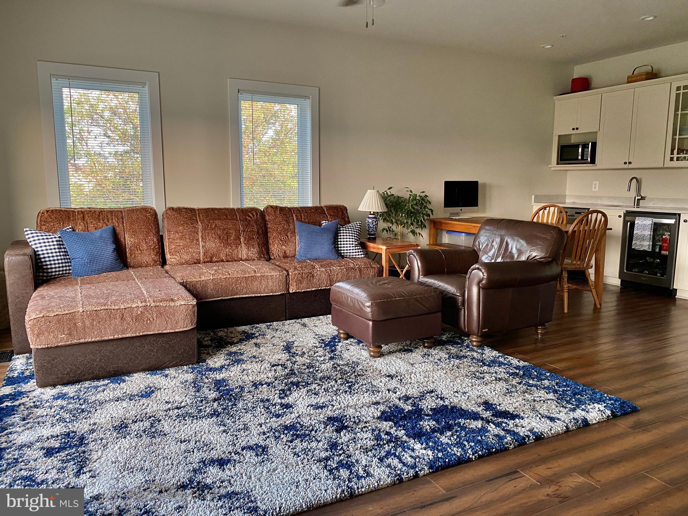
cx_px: 344
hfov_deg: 67.3
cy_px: 258
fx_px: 517
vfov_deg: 53.1
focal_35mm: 26
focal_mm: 4.25
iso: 125
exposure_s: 1/61
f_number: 1.8
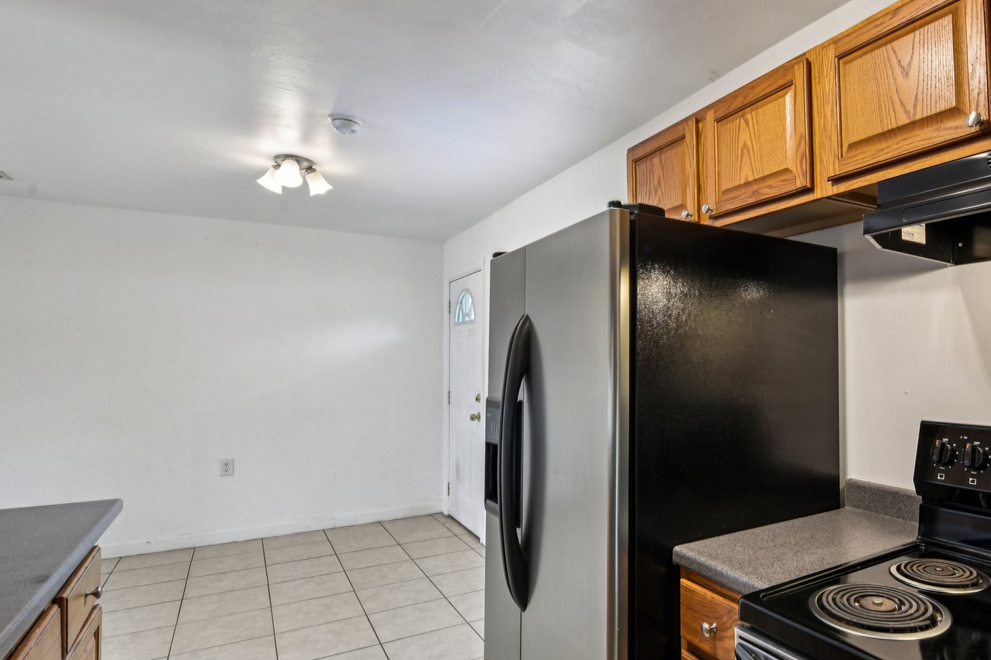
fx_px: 578
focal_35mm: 21
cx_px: 677
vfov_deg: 59.2
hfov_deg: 78.0
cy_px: 384
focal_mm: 15
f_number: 8
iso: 400
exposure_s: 1/8
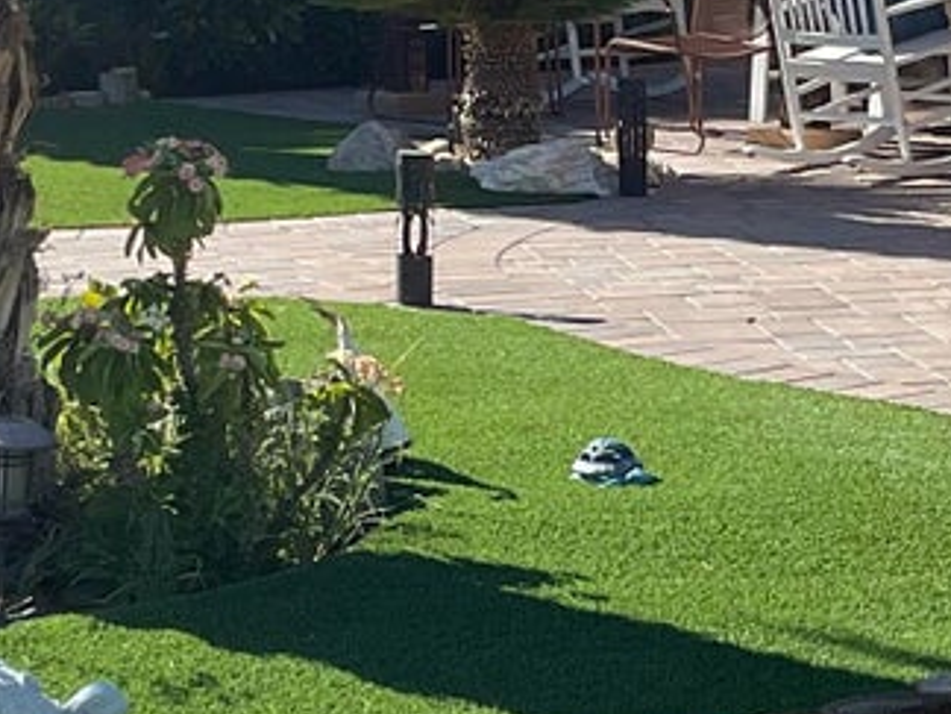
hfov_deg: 16.0
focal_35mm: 122
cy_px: 282
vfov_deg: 12.1
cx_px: 815
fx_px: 3352
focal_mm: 3
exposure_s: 1/1279
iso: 16
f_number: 1.8
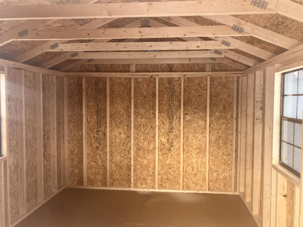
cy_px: 114
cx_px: 152
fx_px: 245
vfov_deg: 49.7
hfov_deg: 63.4
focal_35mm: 28
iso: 50
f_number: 1.8
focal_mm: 4
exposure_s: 1/121
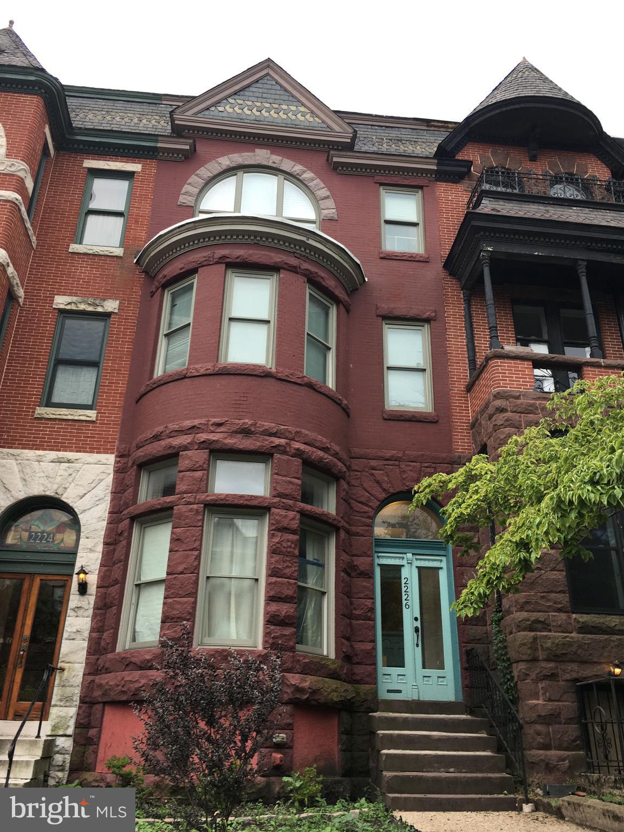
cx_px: 312
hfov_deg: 48.2
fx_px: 697
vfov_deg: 61.7
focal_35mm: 29
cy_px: 416
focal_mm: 4.15
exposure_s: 1/60
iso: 25
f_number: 2.2
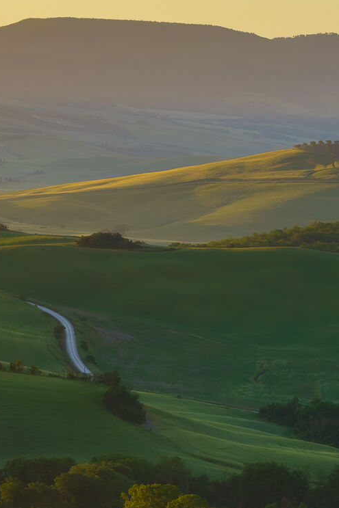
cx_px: -425
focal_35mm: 323
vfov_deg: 6.4
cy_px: 360
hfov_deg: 4.2
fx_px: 4564
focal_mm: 100
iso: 50
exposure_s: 1/20
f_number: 16
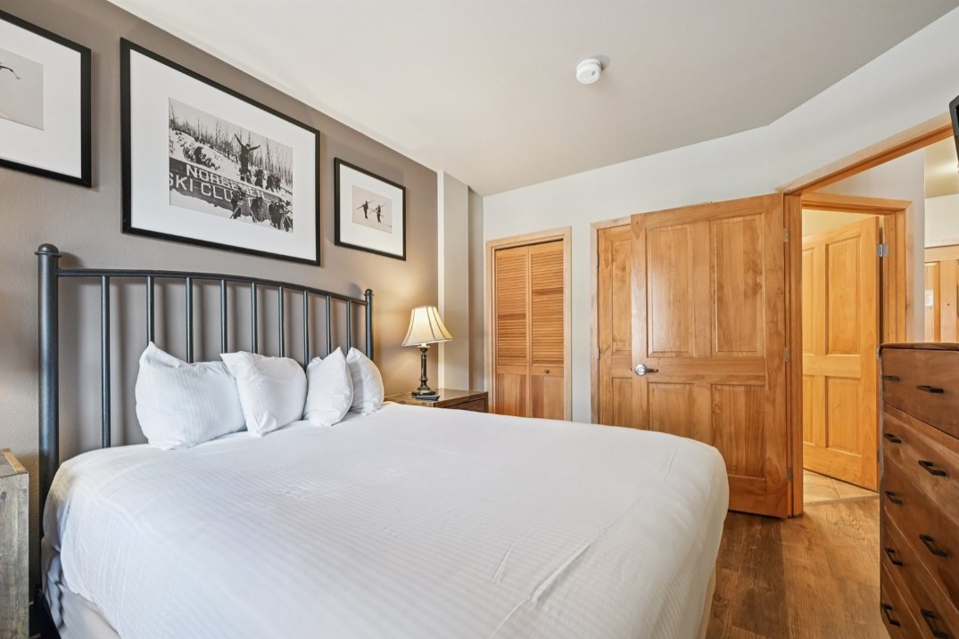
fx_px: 400
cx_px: 490
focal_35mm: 15
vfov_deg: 77.2
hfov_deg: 100.4
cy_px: 341
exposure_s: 1/8
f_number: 8
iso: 400
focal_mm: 14
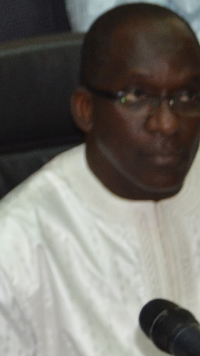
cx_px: -402
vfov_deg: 9.9
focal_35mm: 215
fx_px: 2030
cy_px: 7
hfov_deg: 5.3
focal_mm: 31
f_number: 4.5
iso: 640
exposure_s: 1/60
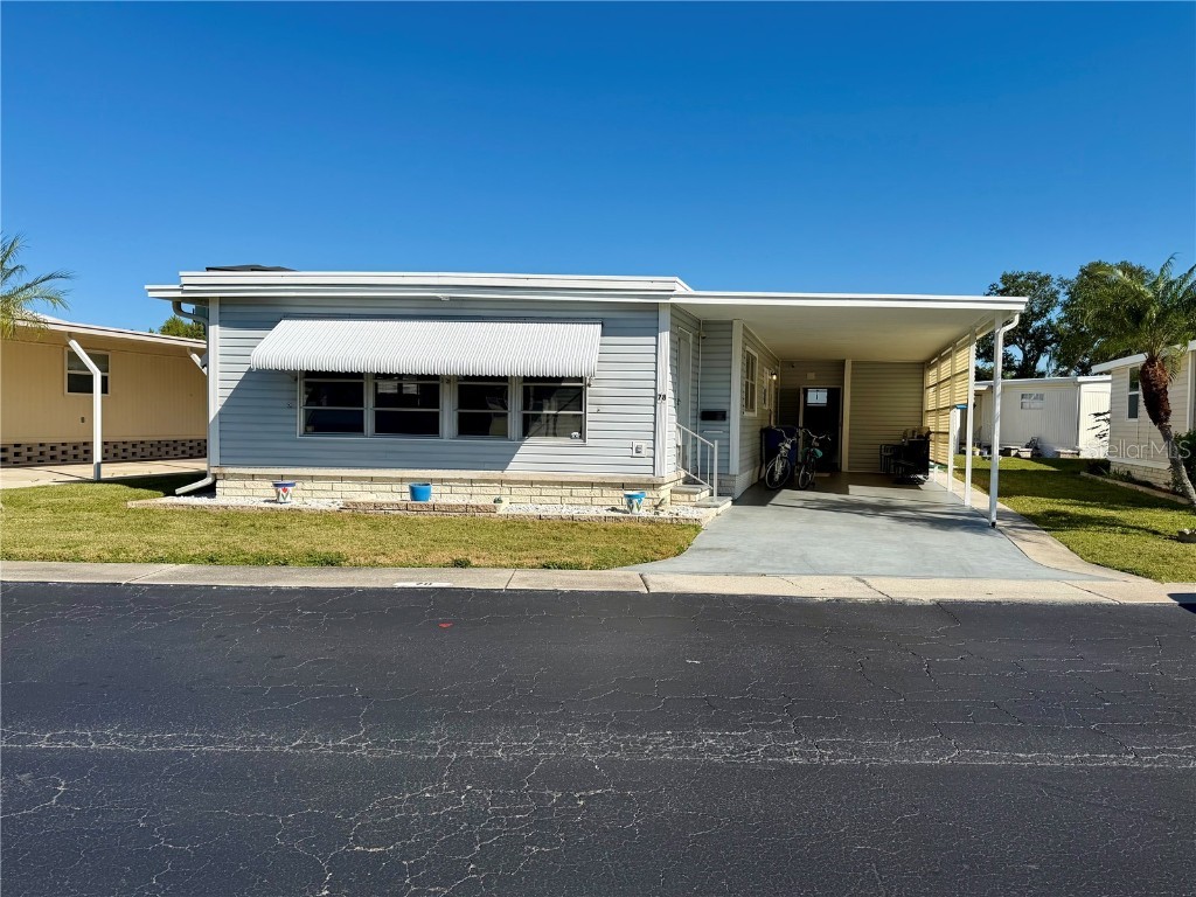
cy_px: 448
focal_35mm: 24
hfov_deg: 71.6
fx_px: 829
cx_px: 598
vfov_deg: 56.8
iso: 80
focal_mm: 6.76
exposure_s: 1/6711
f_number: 1.78
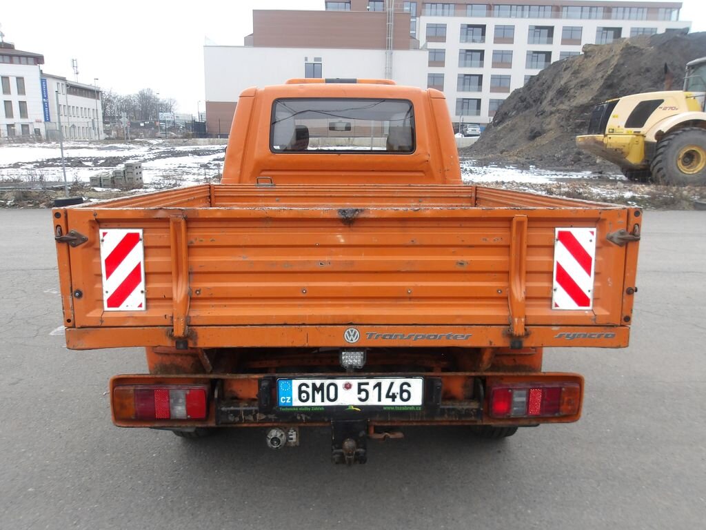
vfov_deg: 51.4
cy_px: 265
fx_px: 551
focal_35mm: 27
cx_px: 353
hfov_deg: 65.3
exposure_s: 1/76
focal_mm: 4.9
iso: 100
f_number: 3
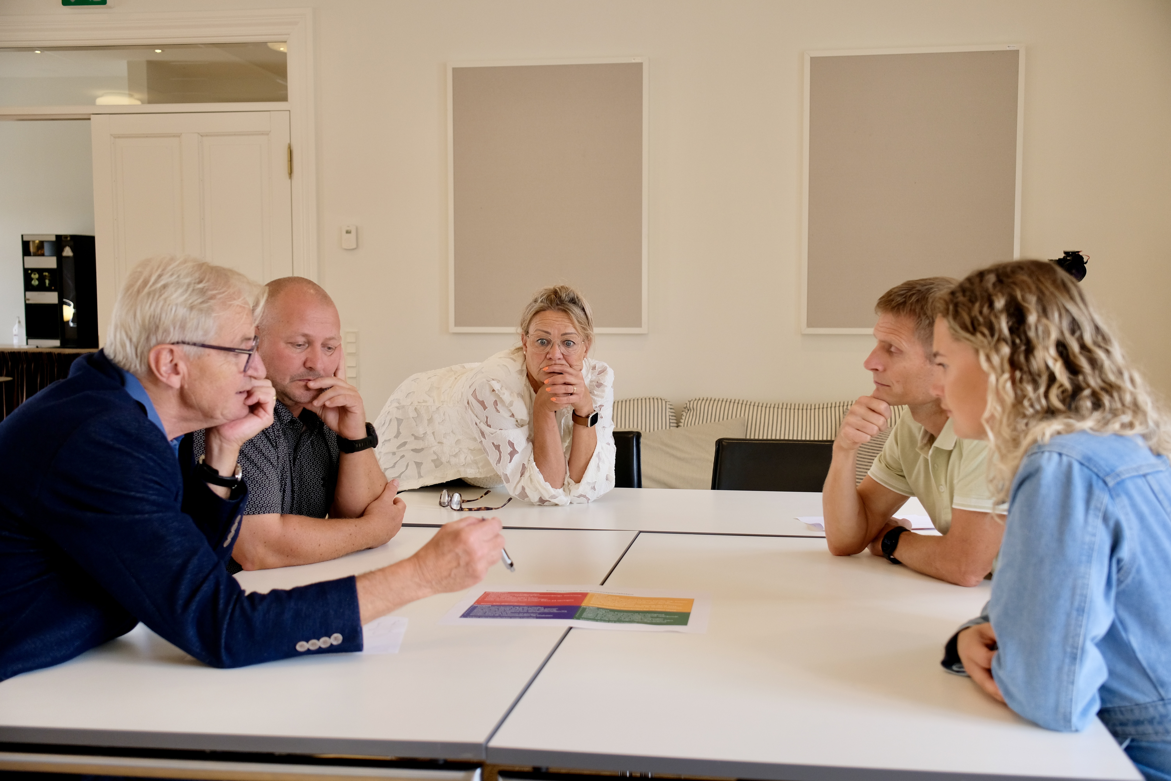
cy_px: 390
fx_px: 1236
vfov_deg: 35.1
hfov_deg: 50.7
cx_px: 586
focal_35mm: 38
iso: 800
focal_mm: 25.4
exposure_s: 1/160
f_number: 2.8
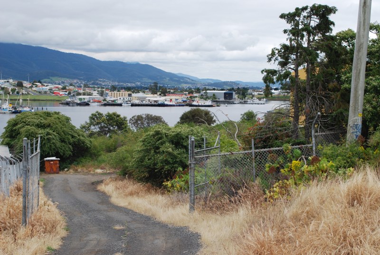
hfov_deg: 37.8
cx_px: 190
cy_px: 128
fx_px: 555
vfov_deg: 25.8
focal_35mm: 52
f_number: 7.1
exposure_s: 1/200
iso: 100
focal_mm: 35
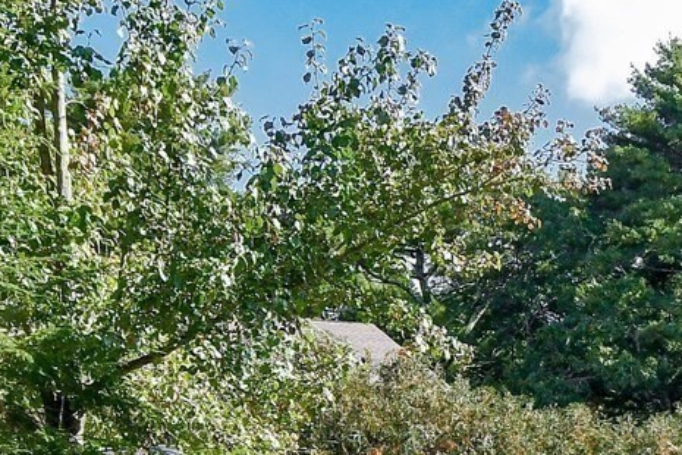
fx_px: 1250
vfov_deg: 18.9
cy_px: 617
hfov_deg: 29.0
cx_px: 639
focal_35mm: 66
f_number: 6.3
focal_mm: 10
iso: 640
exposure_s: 1/800
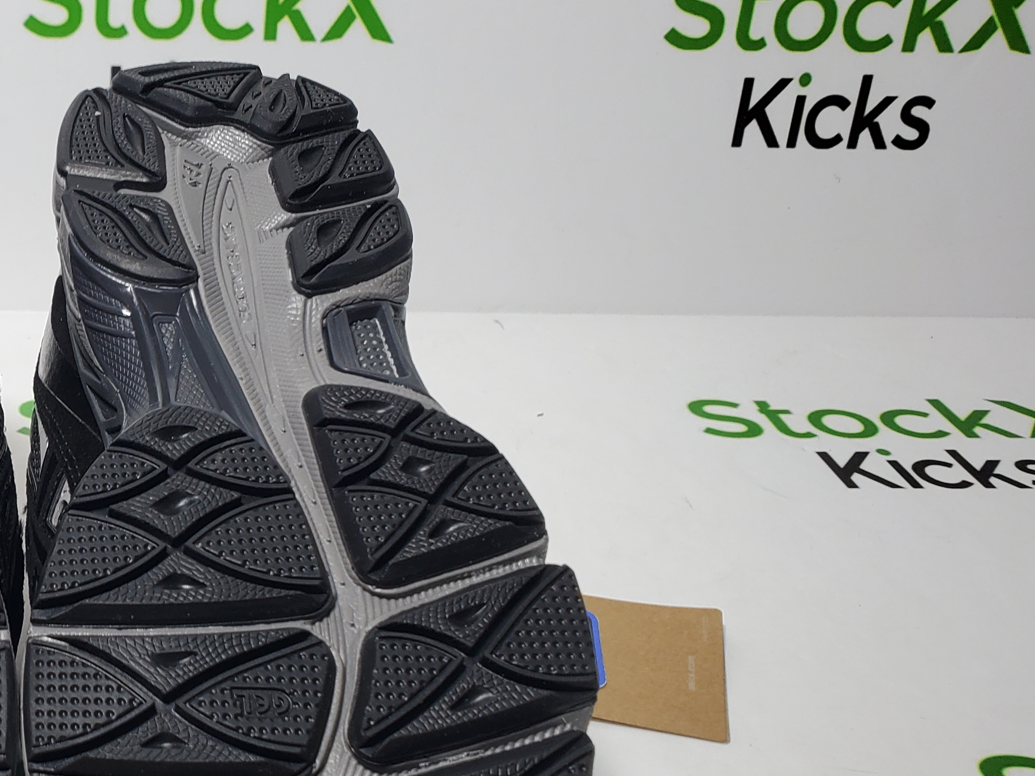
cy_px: 559
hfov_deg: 34.9
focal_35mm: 51
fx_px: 1525
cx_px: 68
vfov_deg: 28.2
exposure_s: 1/178
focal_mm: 4.3
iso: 50
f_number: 2.4
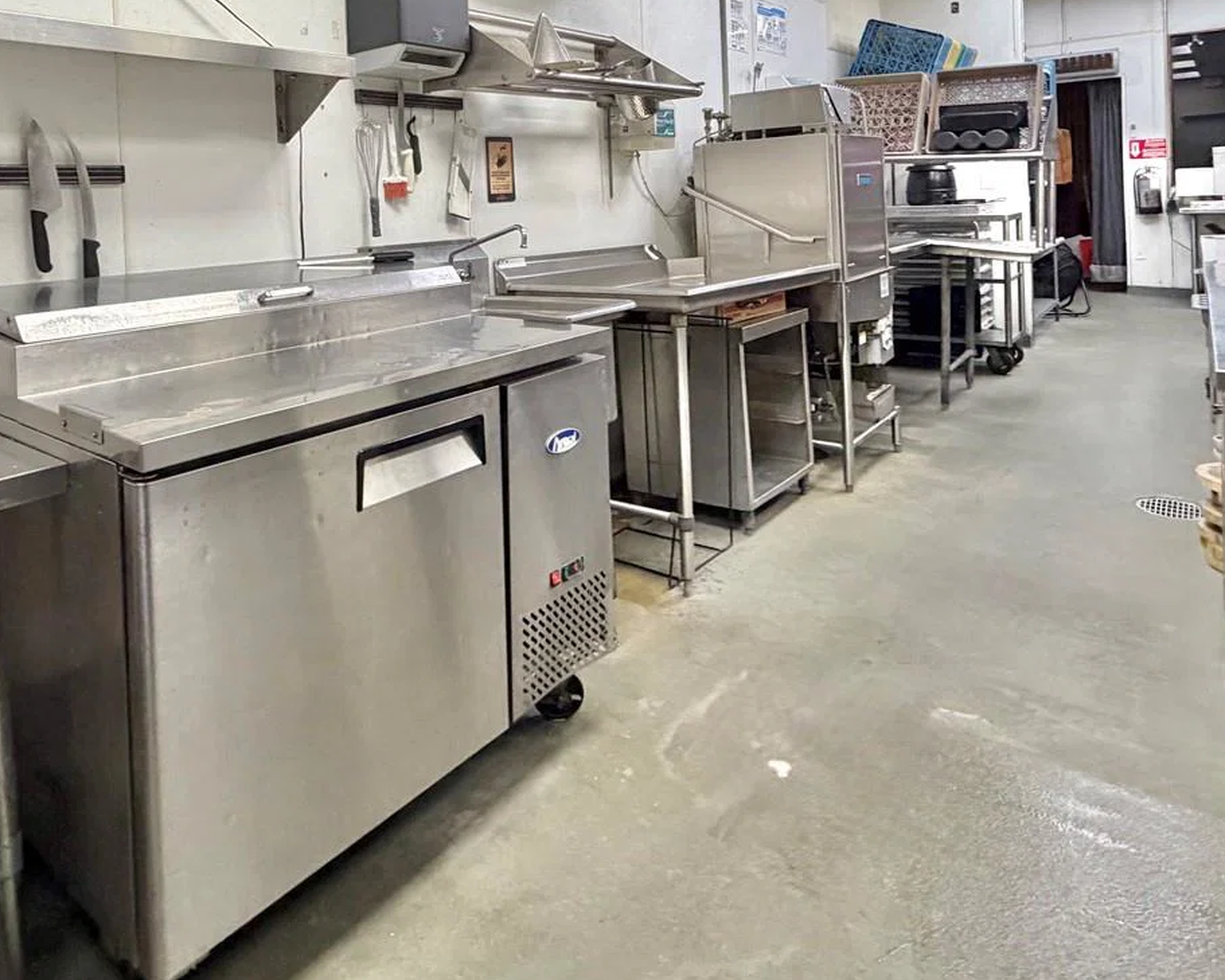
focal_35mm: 24
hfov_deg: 69.6
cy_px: 212
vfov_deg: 55.1
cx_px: 491
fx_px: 870
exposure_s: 1/120
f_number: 2.2
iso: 320
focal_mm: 2.22
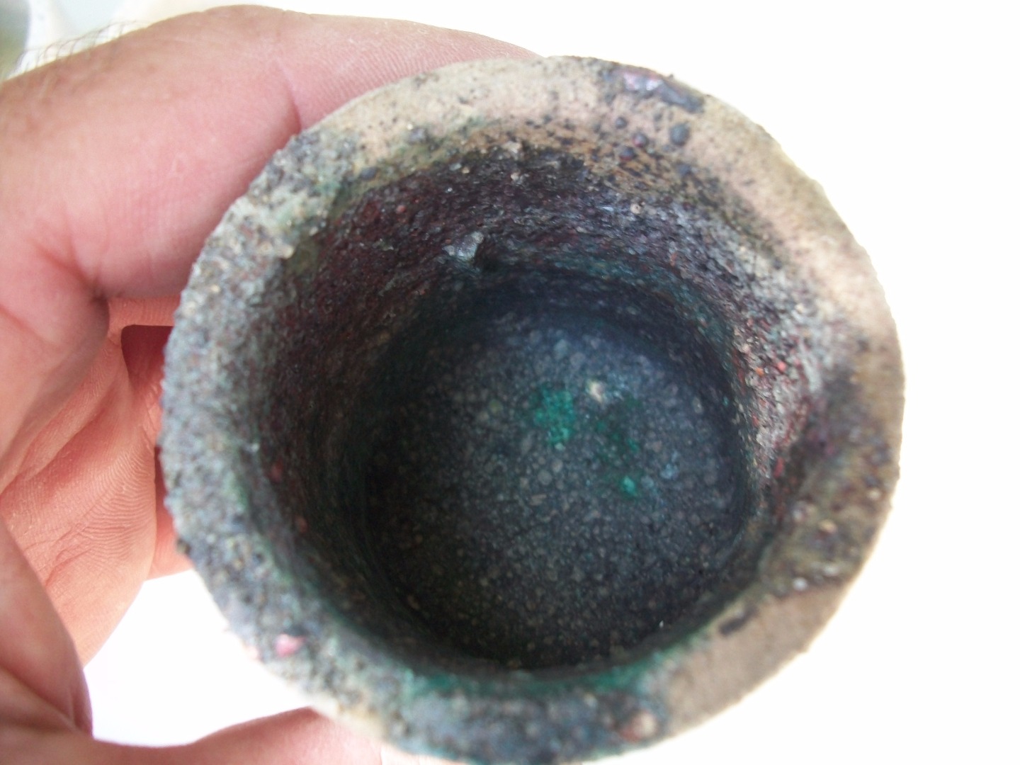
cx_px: 510
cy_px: 382
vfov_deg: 44.2
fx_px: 943
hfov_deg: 56.8
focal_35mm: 32
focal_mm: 5.7
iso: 160
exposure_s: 1/25
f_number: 2.9
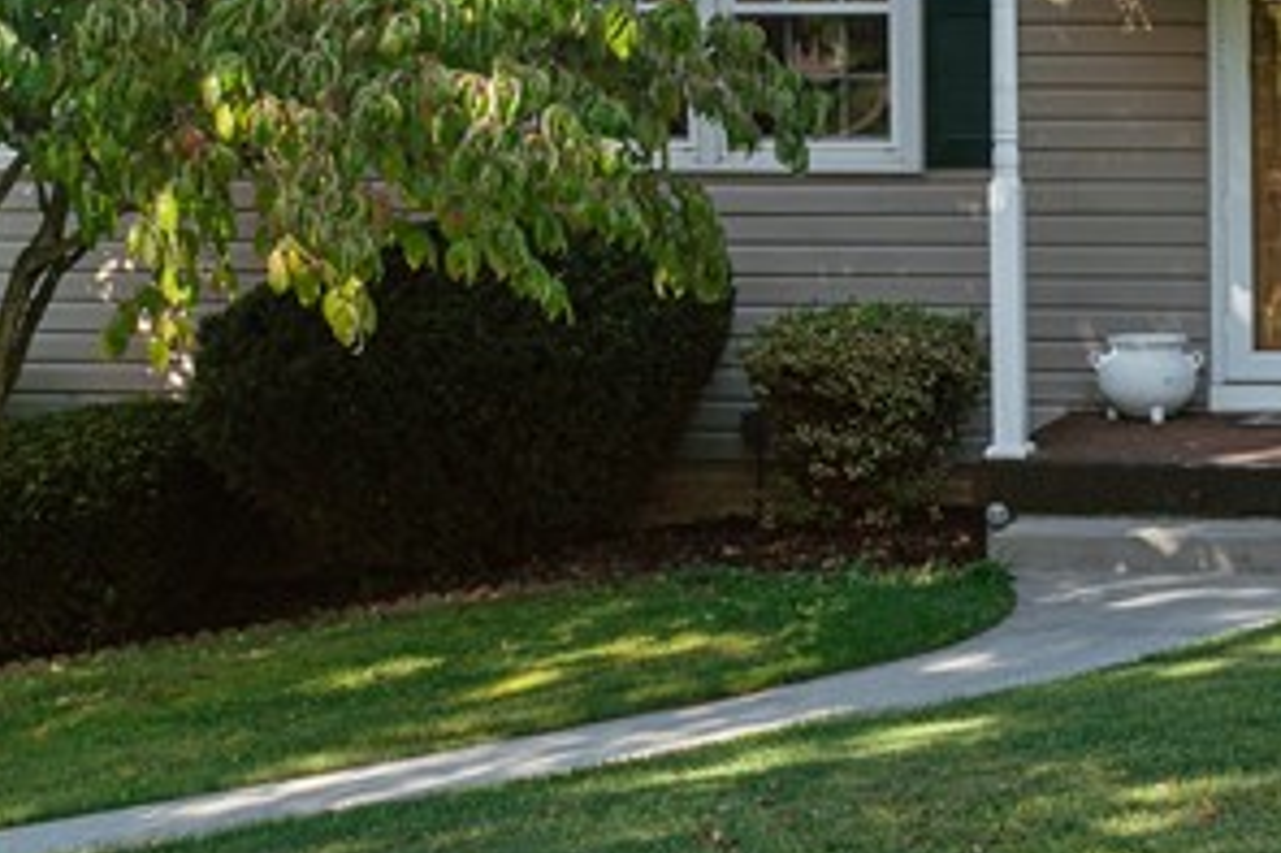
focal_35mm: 147
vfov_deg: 9.3
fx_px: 5228
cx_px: 1220
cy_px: 48
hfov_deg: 13.8
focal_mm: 40
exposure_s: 1/200
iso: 125
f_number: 8
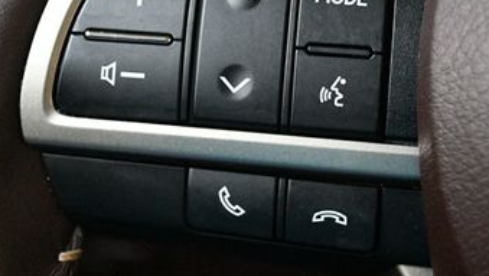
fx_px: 1077
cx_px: 248
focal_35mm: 83
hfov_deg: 25.6
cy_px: 87
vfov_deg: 14.6
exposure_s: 1/60
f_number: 4.5
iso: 5600
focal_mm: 28
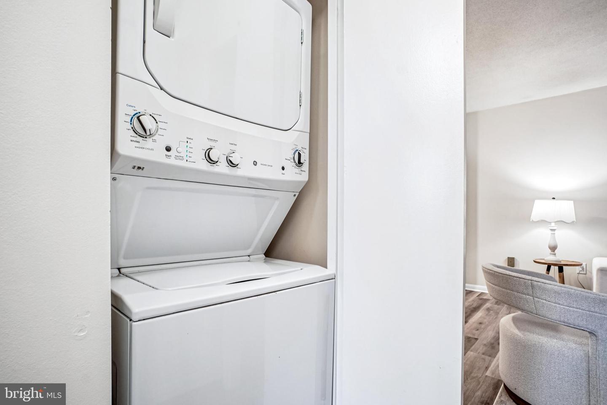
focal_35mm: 16
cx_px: 304
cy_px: 202
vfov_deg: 72.1
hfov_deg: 95.0
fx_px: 278
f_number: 8
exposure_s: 1/8
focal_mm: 11
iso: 500
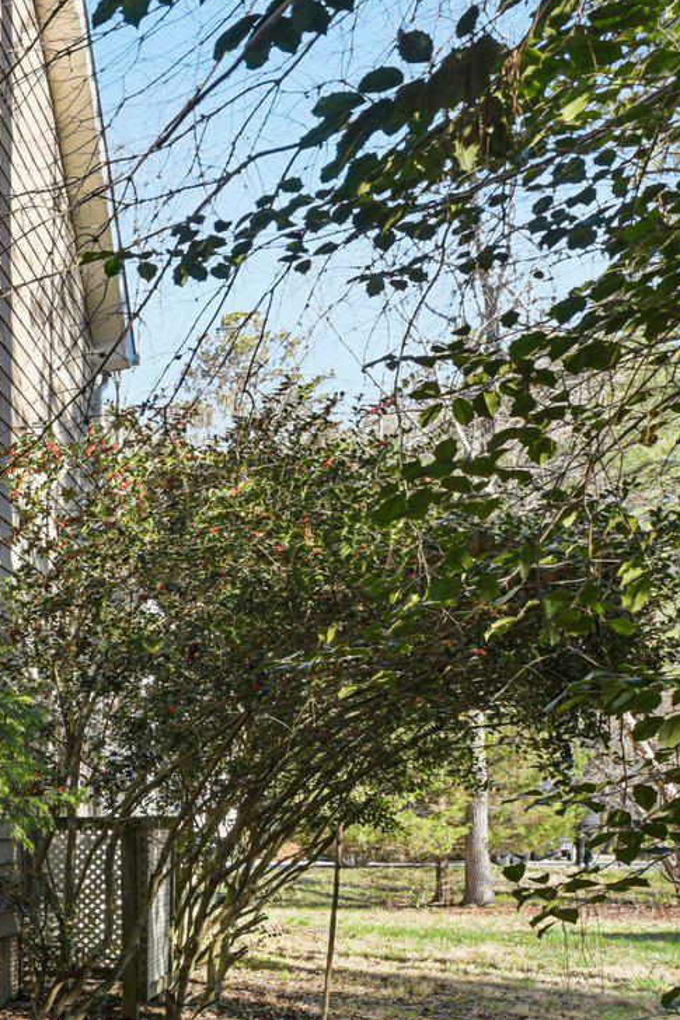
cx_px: -571
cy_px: 448
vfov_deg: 43.5
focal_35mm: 45
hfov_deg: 20.3
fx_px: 1276
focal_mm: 16
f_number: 8
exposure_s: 1/25
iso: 100
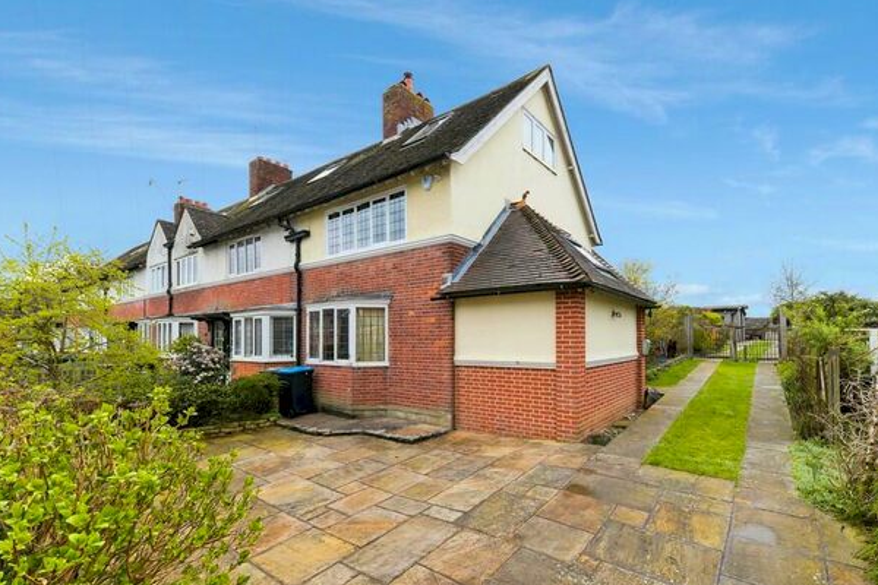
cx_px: 498
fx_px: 341
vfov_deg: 81.2
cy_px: 295
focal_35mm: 14
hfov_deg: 103.6
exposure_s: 1/250
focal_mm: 12
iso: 400
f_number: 8
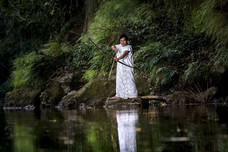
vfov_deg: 5.7
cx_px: 114
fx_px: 1539
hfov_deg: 8.5
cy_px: 76
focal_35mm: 243
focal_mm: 243
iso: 200
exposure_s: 1/200
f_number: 8
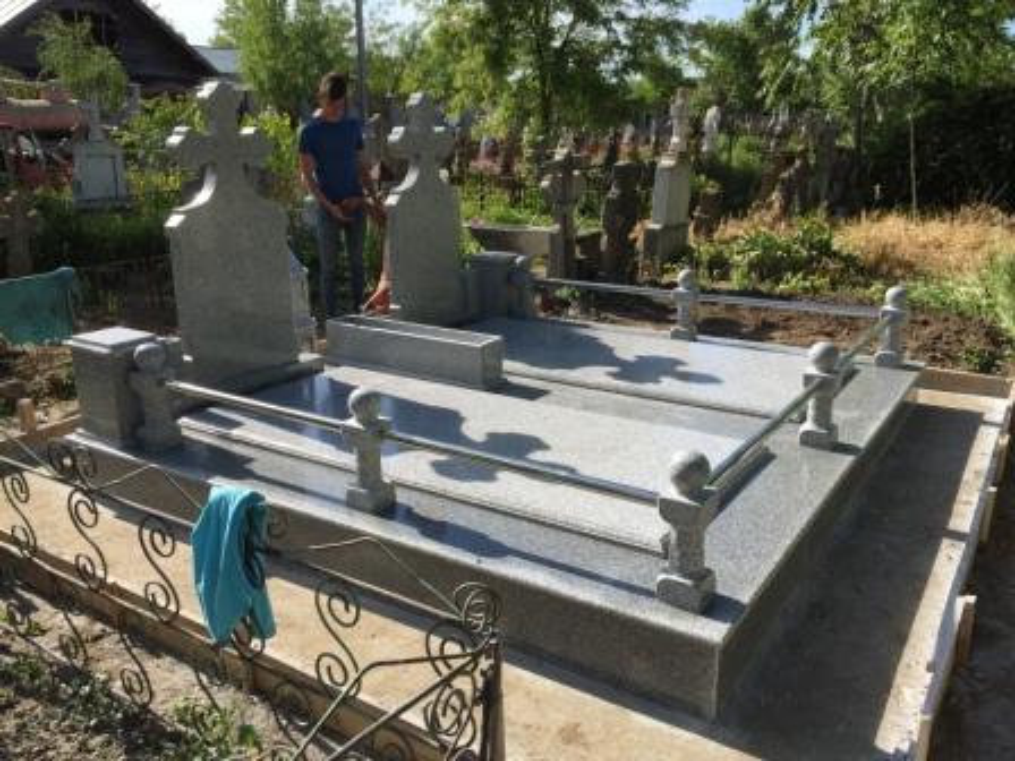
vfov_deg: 48.2
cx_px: 508
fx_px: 850
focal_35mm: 29
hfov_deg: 61.7
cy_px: 380
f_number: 2.2
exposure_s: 1/1647
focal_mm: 4.15
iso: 32
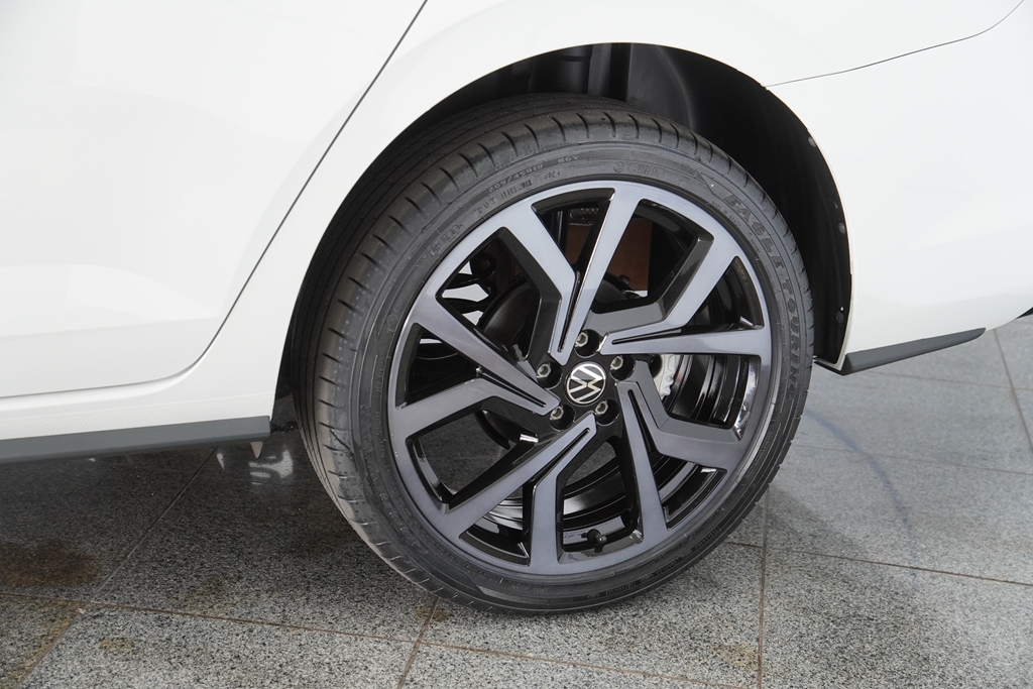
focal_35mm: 66
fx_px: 1894
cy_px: 344
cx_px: 516
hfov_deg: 30.5
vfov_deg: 20.6
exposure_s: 1/160
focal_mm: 44
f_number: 4
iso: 640
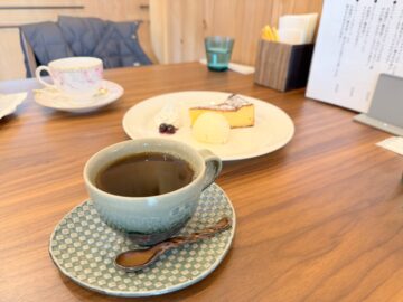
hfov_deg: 71.6
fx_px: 279
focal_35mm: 24
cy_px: 151
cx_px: 202
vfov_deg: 56.8
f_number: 1.78
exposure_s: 1/79
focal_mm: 6.76
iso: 200
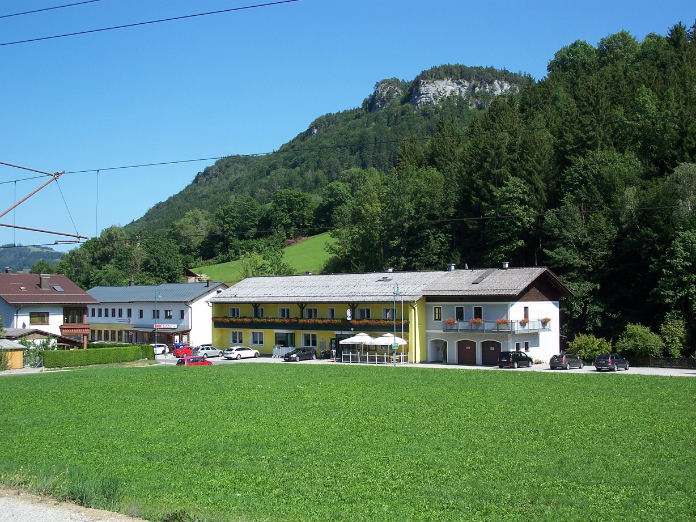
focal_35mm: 43
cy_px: 261
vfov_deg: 33.6
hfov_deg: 43.9
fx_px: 865
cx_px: 348
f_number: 3.2
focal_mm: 9.1
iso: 64
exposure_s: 1/500
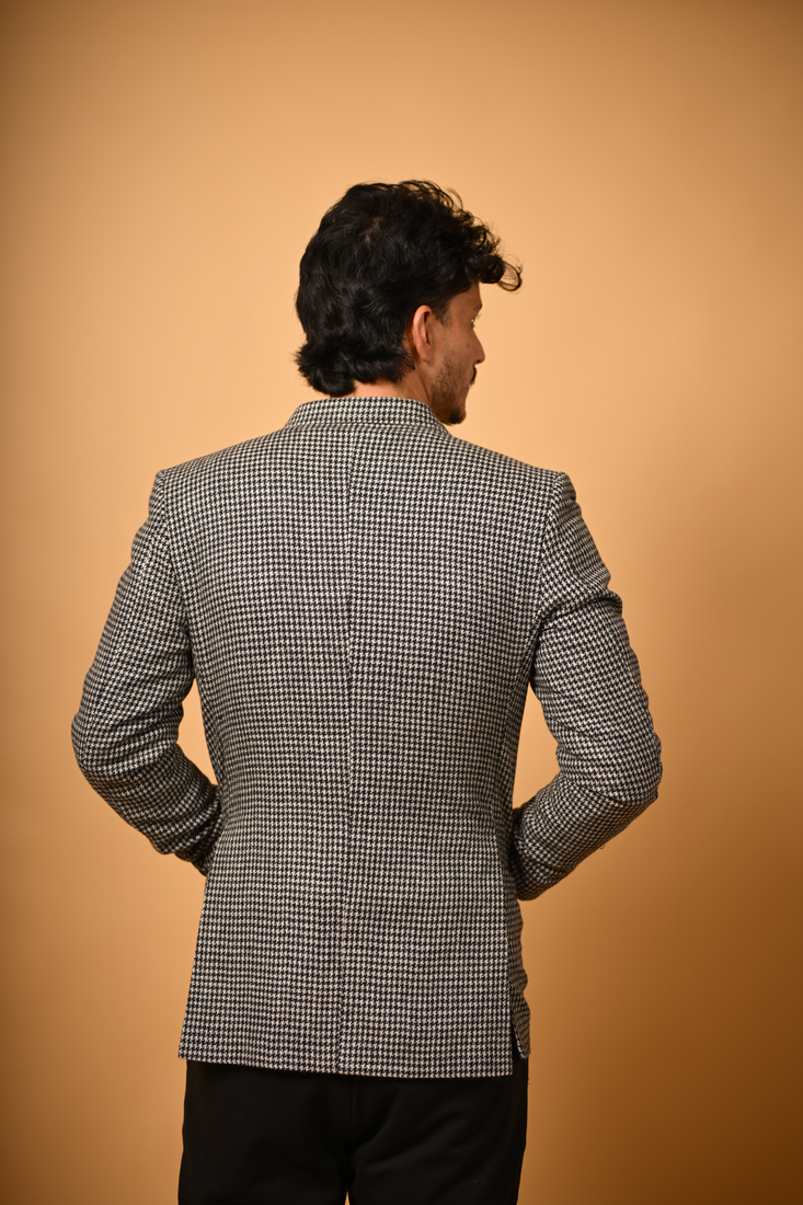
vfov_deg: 39.6
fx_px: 1673
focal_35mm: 50
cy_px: 602
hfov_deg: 27.0
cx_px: 402
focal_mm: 50
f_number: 2.2
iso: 200
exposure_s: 1/1250
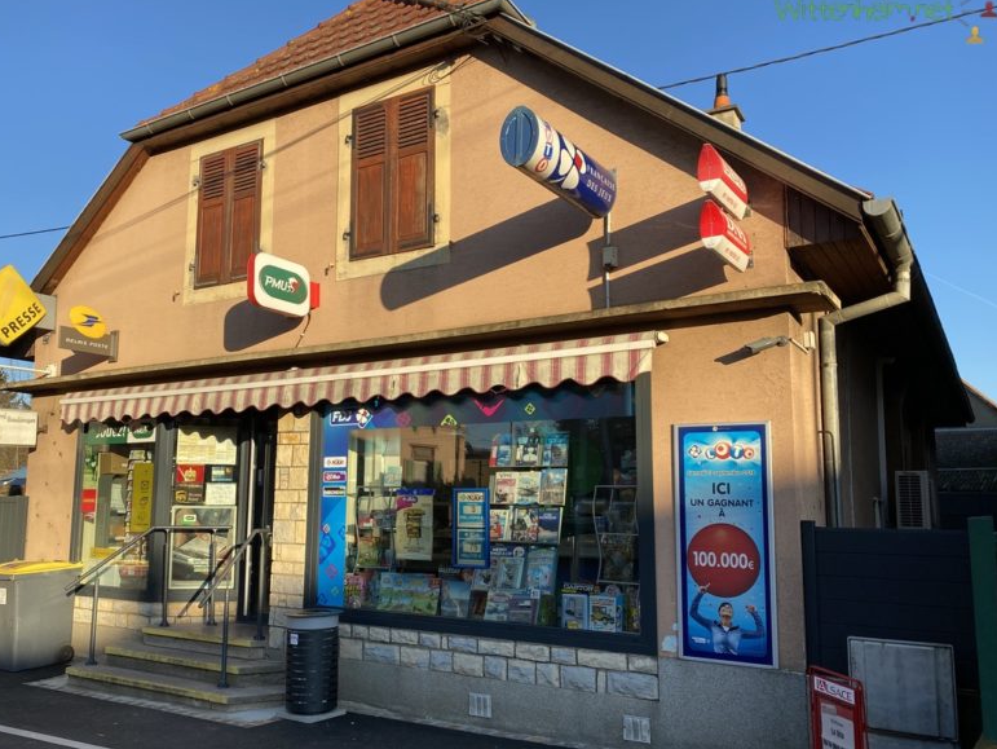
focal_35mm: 30
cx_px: 440
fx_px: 864
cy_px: 396
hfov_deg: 59.8
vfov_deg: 46.8
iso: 32
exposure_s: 1/1431
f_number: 1.8
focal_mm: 4.25
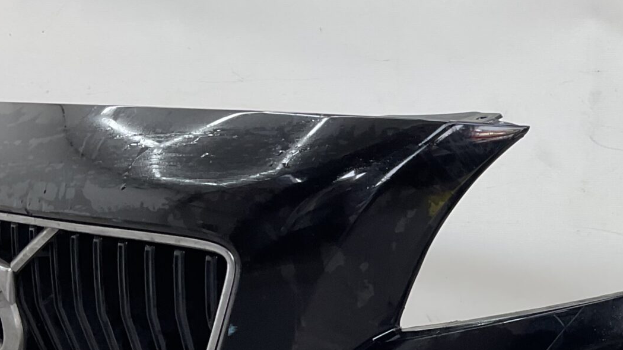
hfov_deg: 26.7
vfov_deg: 15.6
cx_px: 545
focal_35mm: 77
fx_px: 1272
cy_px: 263
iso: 20
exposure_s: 1/120
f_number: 1.8
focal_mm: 3
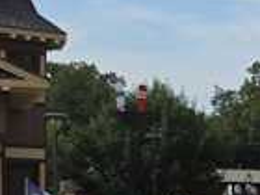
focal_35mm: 164
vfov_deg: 8.9
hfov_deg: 8.5
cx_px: 927
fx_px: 1232
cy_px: 232
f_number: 1.8
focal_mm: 5.4
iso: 25
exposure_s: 1/2277
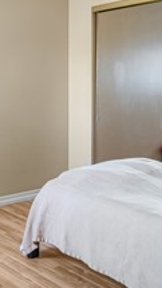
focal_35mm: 50
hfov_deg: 22.1
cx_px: -32
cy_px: 97
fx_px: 382
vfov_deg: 40.8
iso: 400
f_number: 5
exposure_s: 1/10
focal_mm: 16
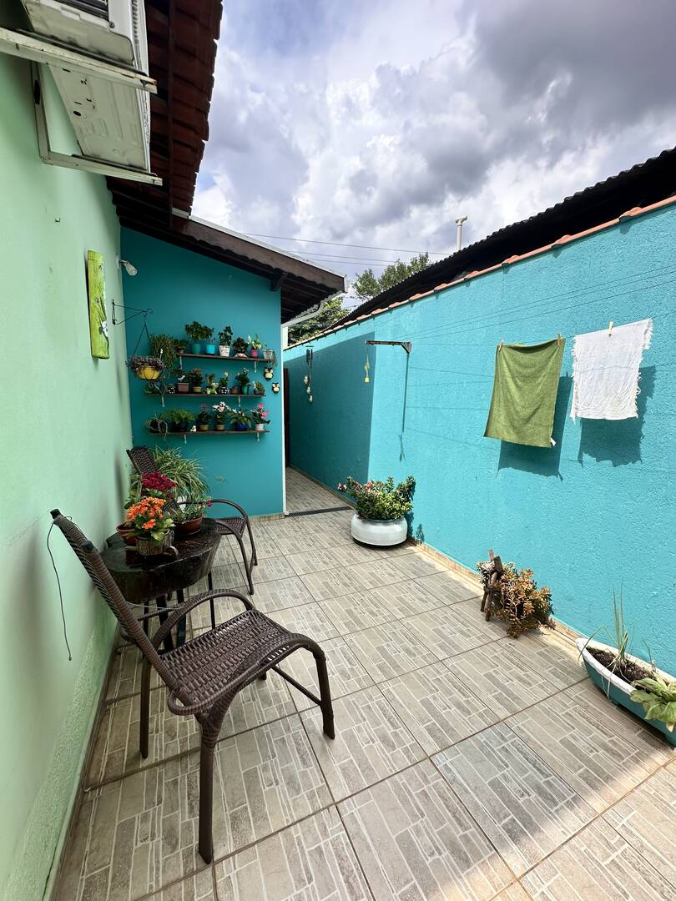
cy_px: 450
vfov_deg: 102.1
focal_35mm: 14
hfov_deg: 85.7
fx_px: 365
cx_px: 338
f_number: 2.2
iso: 40
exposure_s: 1/1043
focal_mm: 2.22
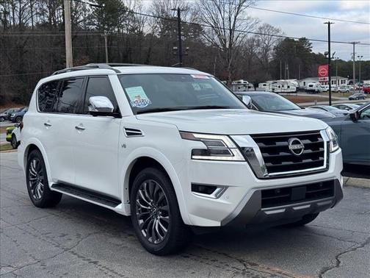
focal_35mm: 48
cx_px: 185
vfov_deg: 30.3
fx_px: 513
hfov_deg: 39.7
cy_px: 139
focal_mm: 6.76
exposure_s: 1/1366
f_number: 1.78
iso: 64
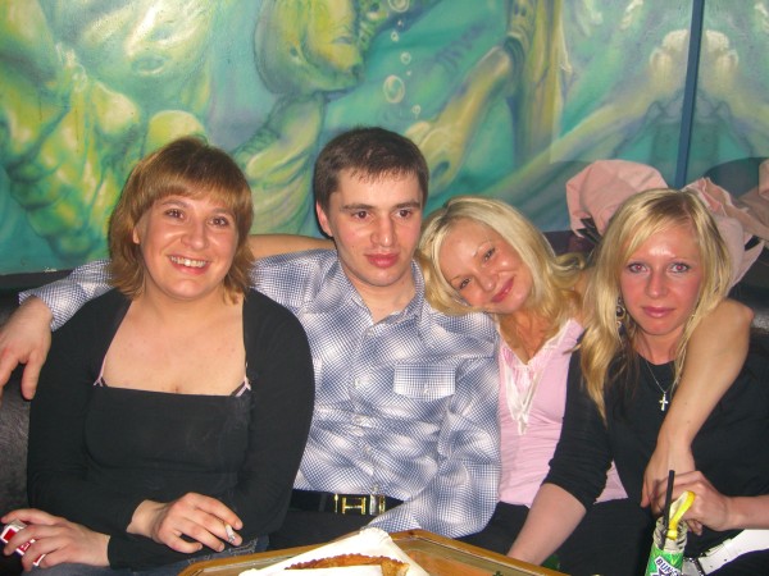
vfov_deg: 37.7
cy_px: 288
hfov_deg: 49.0
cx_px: 384
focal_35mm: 38
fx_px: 844
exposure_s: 1/60
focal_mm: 7.9
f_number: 2.8
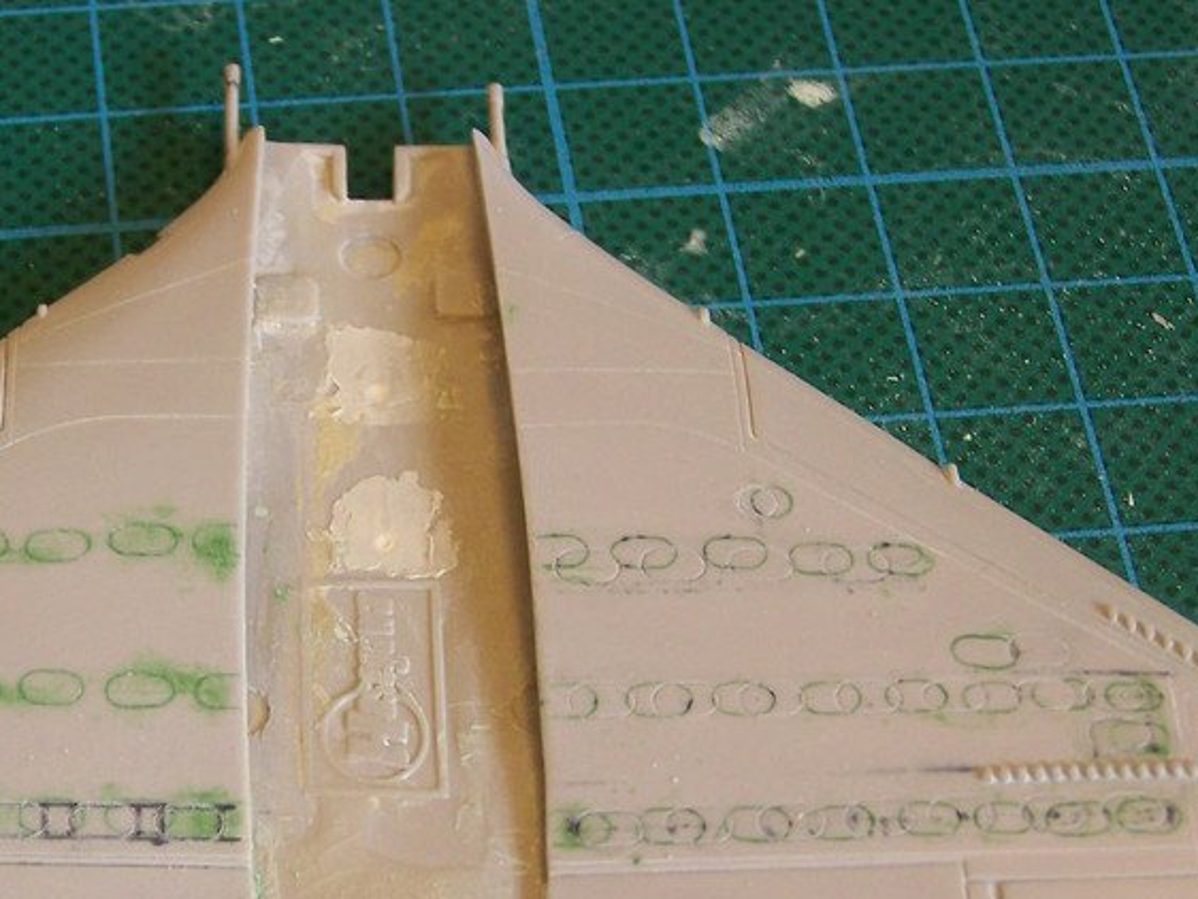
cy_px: 579
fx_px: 3878
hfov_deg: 17.5
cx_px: 404
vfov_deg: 13.2
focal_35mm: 112
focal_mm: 9.8
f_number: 3.1
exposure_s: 1/40
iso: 64
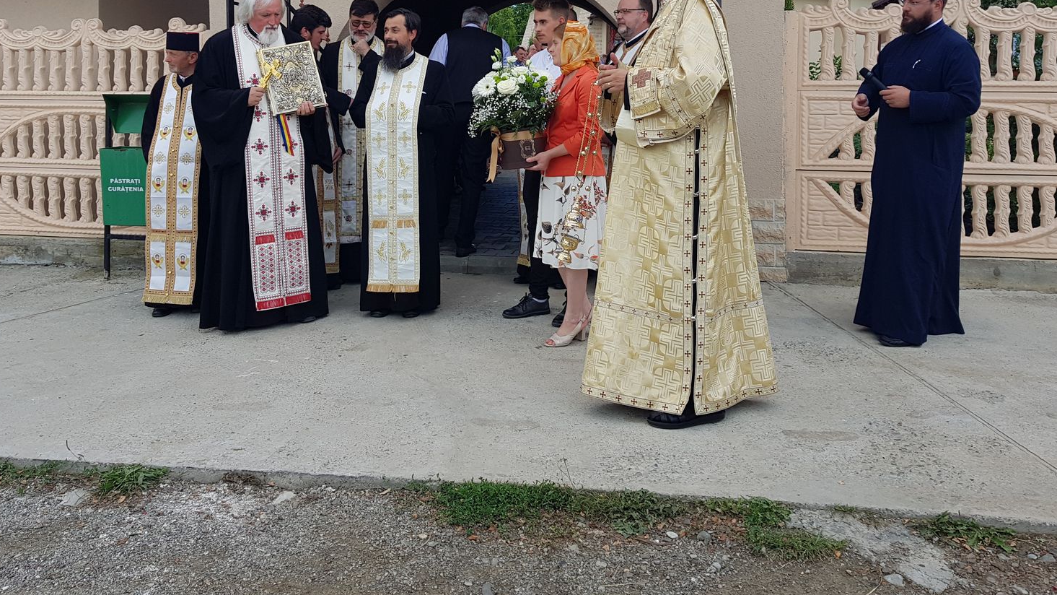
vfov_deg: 34.9
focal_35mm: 33
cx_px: 513
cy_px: 157
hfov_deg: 59.5
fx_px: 925
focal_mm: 4.2
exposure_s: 1/610
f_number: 1.7
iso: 40
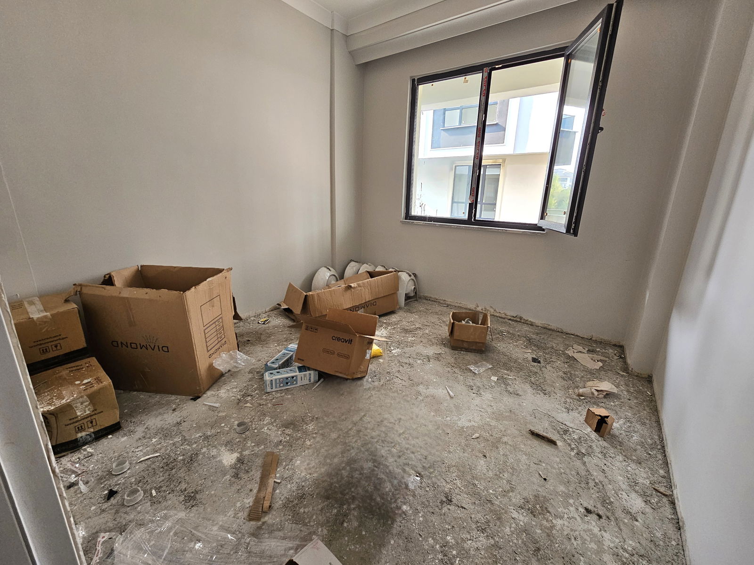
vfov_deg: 89.9
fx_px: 283
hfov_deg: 106.2
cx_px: 377
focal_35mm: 13
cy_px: 282
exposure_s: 1/101
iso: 200
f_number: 2.2
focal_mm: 2.2
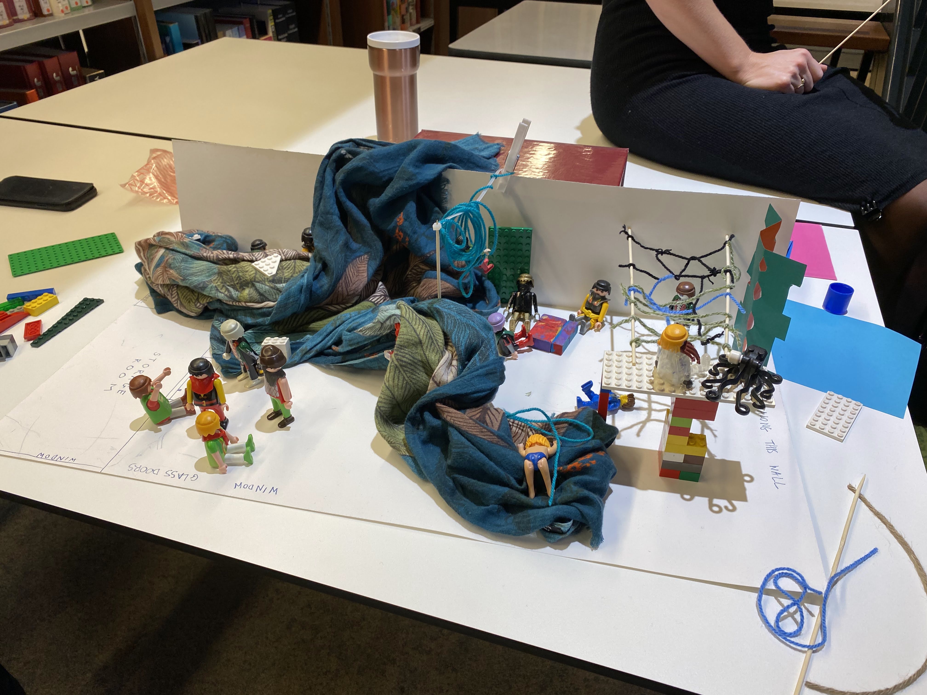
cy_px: 348
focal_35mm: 26
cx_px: 464
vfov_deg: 53.1
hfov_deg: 67.3
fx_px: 696
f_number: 1.8
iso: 64
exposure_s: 1/100
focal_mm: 4.25
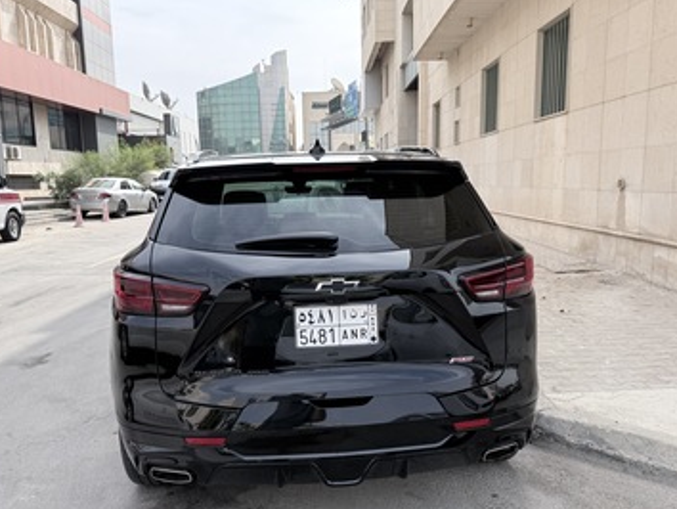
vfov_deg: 45.4
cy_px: 292
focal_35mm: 31
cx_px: 332
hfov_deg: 58.3
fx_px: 607
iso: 100
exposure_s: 1/3584
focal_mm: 6.76
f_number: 1.78
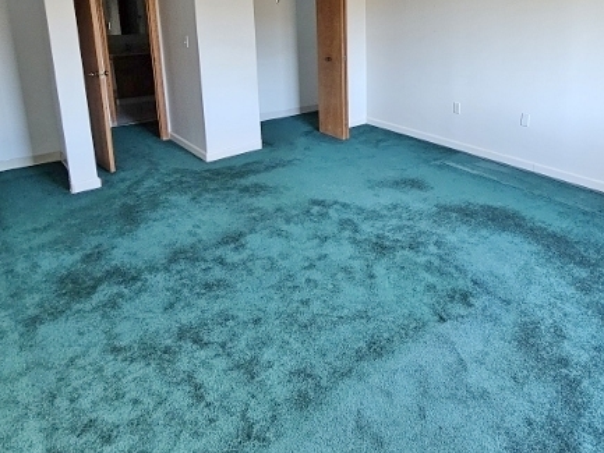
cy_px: 92
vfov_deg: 53.2
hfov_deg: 70.1
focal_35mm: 24
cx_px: 388
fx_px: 419
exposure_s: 1/60
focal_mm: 2.2
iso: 320
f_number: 2.2
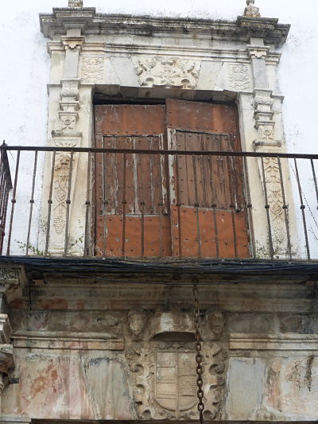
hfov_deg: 24.0
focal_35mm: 61
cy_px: 212
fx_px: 747
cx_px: 159
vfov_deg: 31.7
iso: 100
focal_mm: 10.3
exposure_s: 1/200
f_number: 4.7
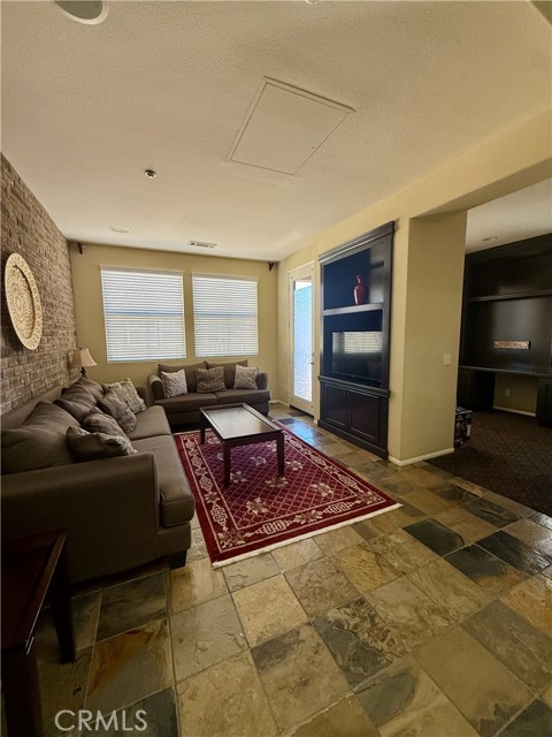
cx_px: 276
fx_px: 298
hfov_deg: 85.7
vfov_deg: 102.1
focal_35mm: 14
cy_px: 368
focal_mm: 2.22
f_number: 2.2
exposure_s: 1/99
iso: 160
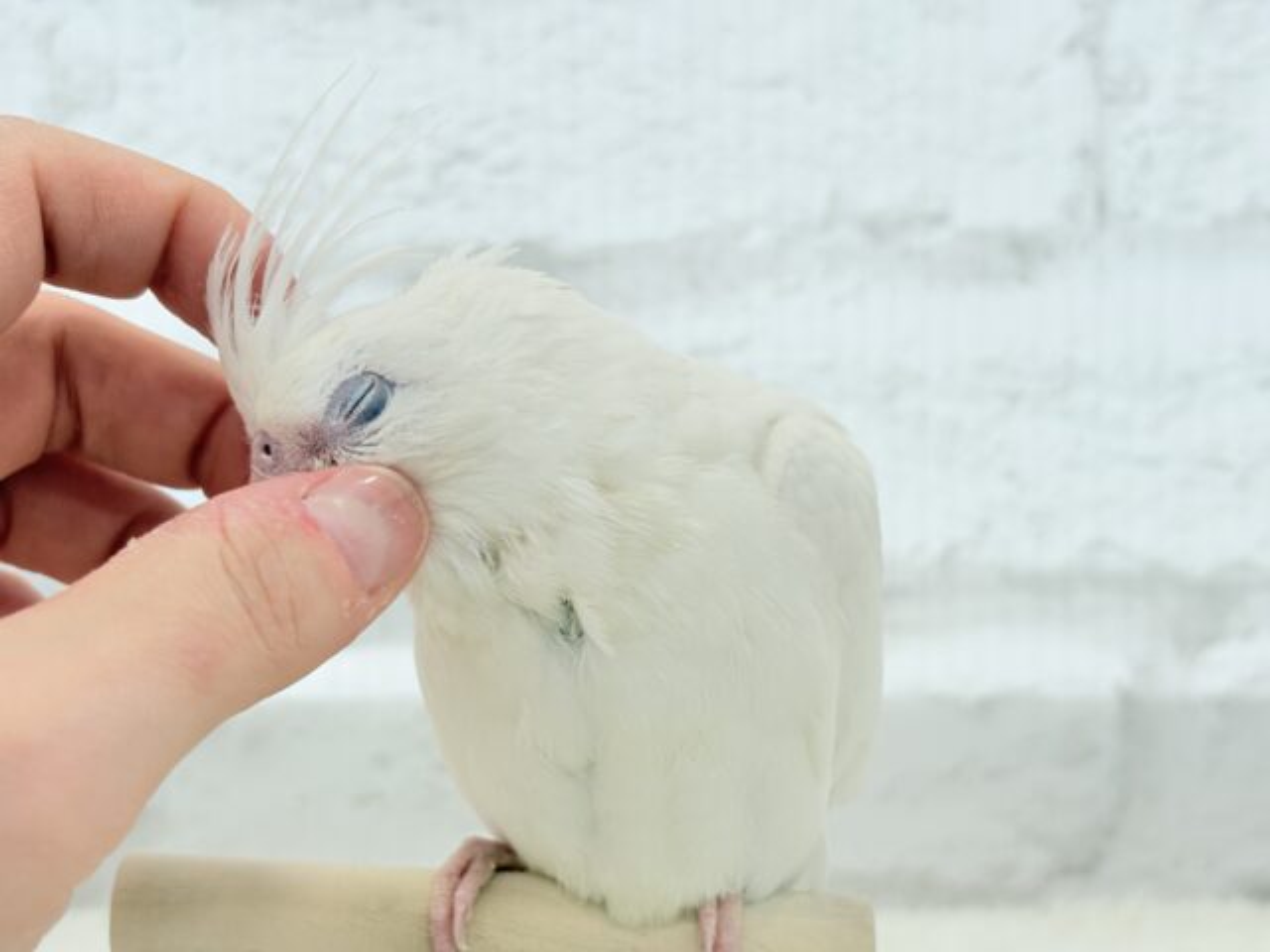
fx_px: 1908
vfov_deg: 28.0
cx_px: 635
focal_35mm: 52
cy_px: 476
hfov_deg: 36.8
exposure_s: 1/100
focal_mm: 5.96
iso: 40
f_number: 1.6
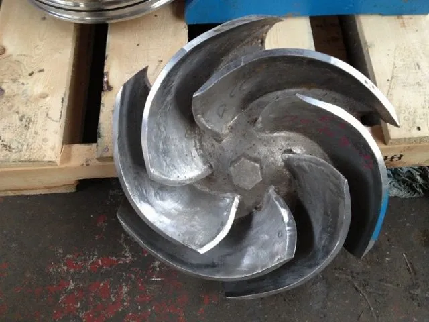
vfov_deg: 40.7
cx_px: 214
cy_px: 161
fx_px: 434
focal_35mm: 35
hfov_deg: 52.6
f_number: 2.4
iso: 125
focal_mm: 4.28
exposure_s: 1/20
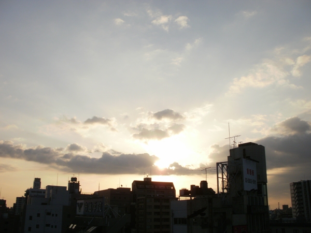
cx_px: 156
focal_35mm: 36
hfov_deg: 51.4
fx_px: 323
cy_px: 116
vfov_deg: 39.7
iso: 100
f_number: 5.6
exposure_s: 1/800
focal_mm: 6.3
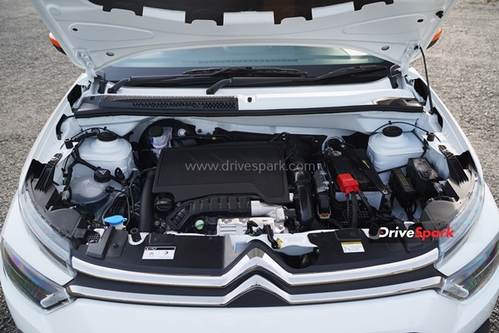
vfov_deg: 46.4
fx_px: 388
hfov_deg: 65.5
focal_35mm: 28
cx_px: 250
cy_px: 166
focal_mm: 28
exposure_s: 1/125
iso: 200
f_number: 5
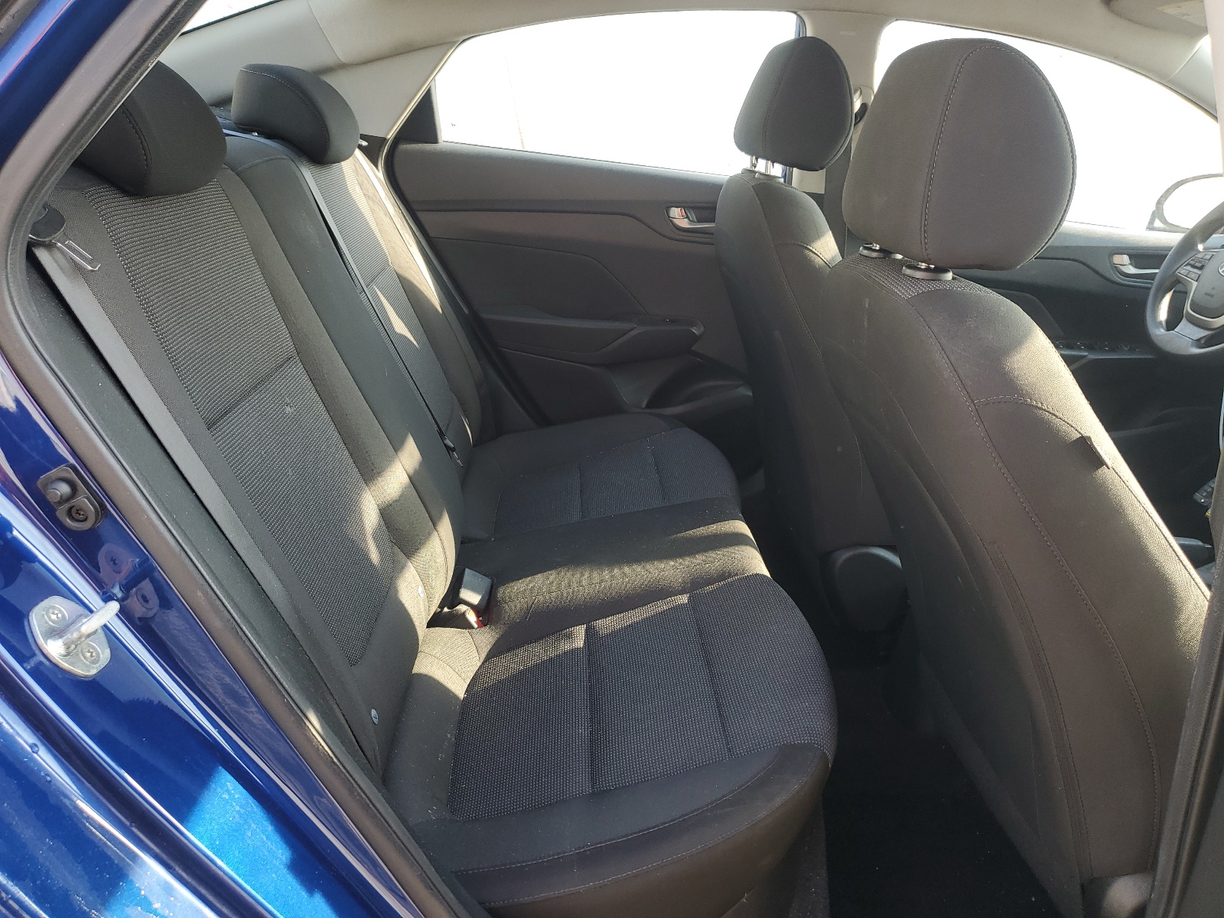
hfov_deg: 67.3
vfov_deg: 53.1
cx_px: 612
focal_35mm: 26
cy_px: 459
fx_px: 919
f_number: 1.5
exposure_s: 1/200
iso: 50
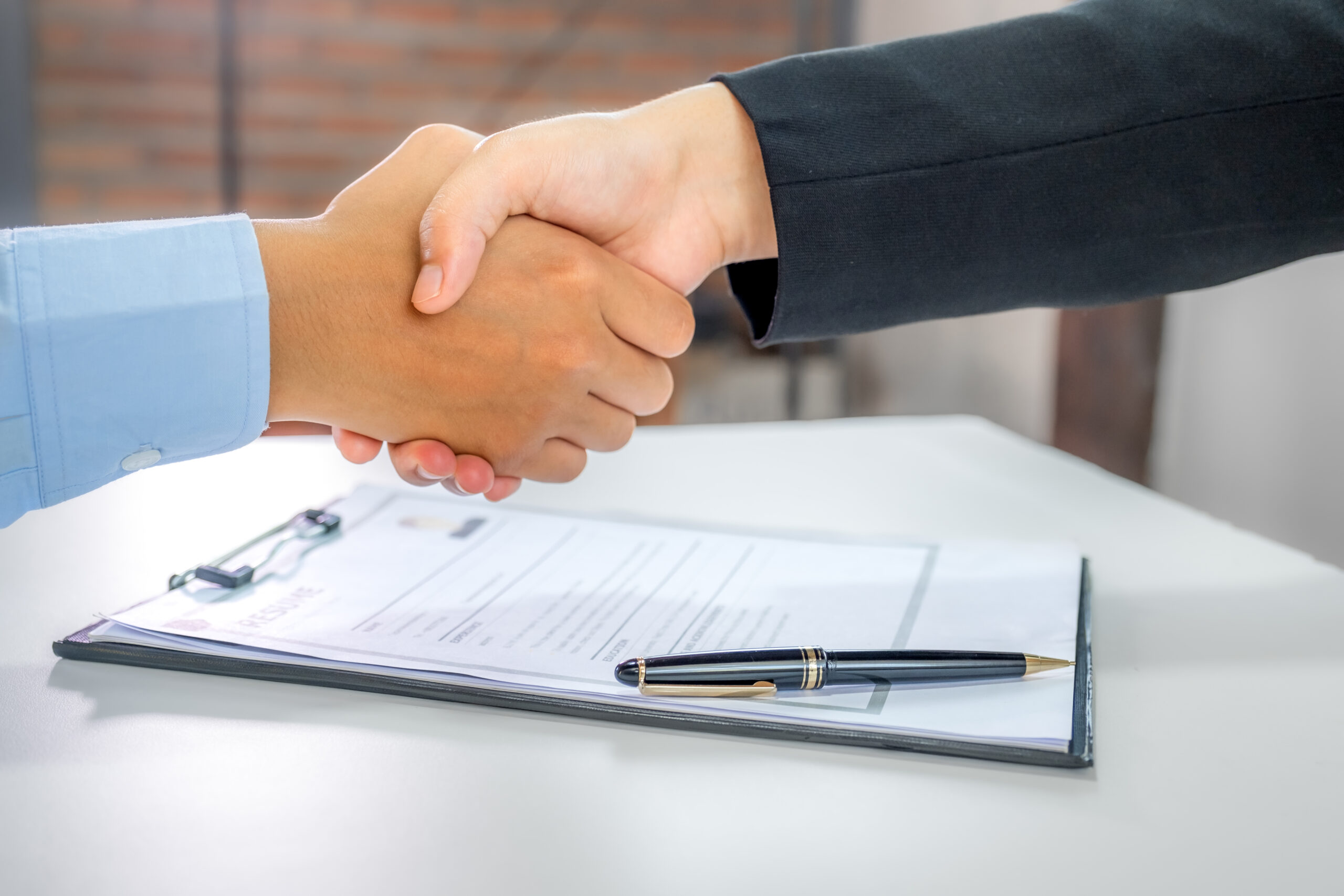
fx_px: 1755
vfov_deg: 28.7
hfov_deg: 41.9
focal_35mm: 47
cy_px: 448
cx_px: 672
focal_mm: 31.1
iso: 400
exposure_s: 1/100
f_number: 3.2
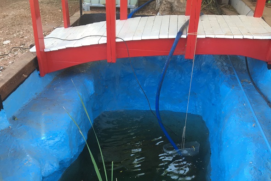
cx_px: 134
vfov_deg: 30.3
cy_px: 181
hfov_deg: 47.4
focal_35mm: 41
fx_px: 308
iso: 32
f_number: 2.2
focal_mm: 4.15
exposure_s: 1/50
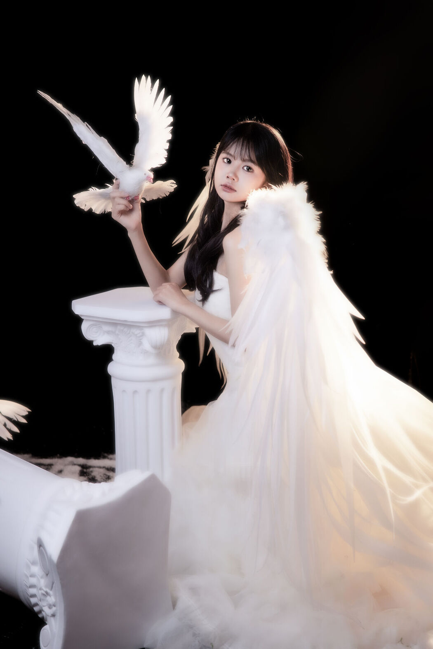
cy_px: 324
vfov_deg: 28.8
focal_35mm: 70
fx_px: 1263
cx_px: 216
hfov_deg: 19.5
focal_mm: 70
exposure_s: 1/160
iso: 250
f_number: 2.8
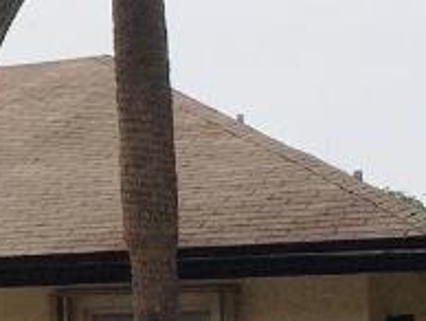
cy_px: 174
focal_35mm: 153
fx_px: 1885
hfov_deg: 12.6
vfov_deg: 9.7
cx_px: -64
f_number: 2.2
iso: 32
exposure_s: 1/1582
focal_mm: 4.15
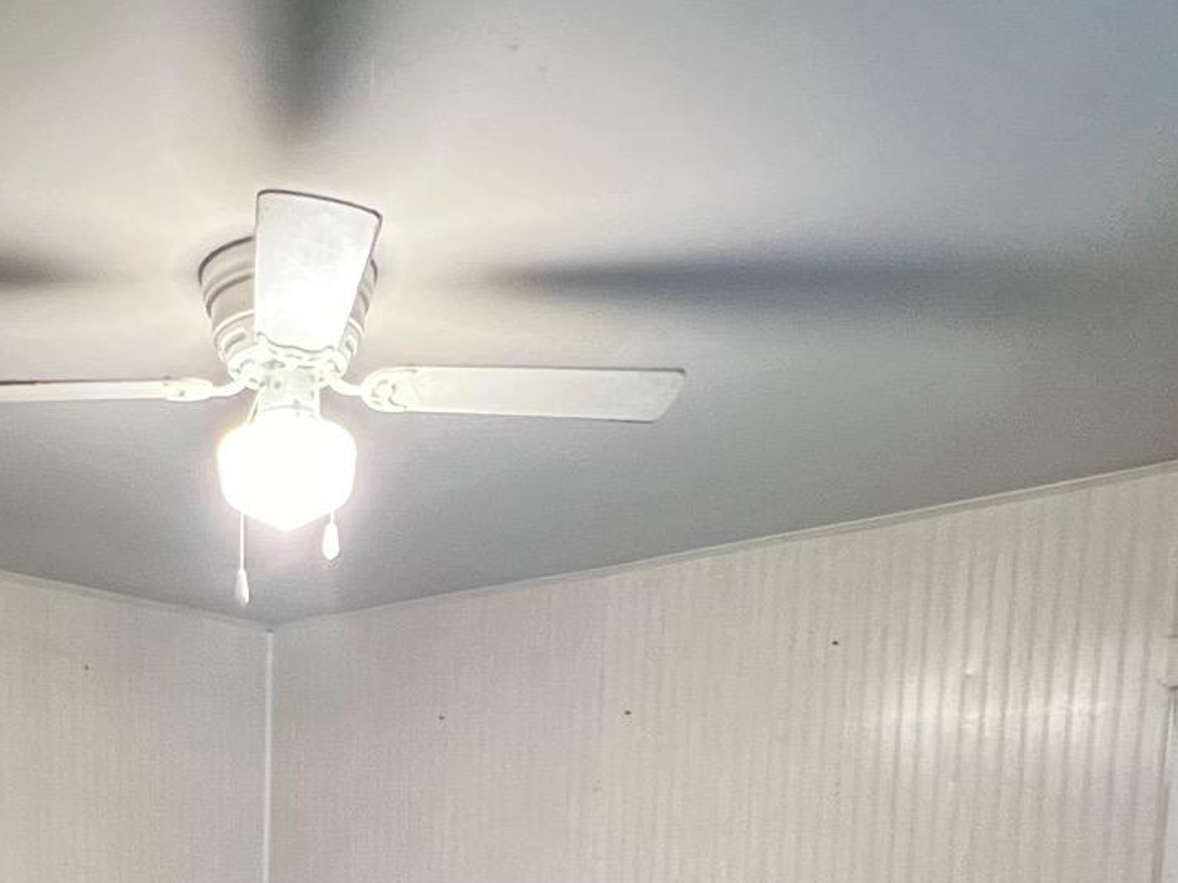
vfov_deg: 31.8
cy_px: 1079
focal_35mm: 37
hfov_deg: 47.5
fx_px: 1259
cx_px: 239
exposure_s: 1/40
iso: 640
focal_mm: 1.57
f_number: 1.8
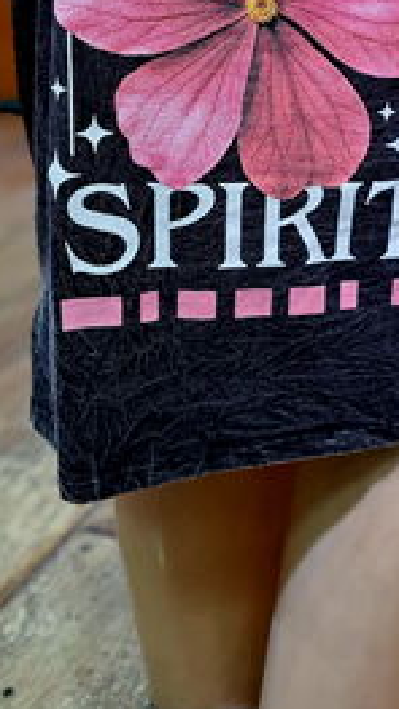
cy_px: 123
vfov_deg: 37.5
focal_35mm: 53
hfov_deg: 22.4
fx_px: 997
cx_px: 313
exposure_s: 1/50
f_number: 1.8
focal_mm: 5.23
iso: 100
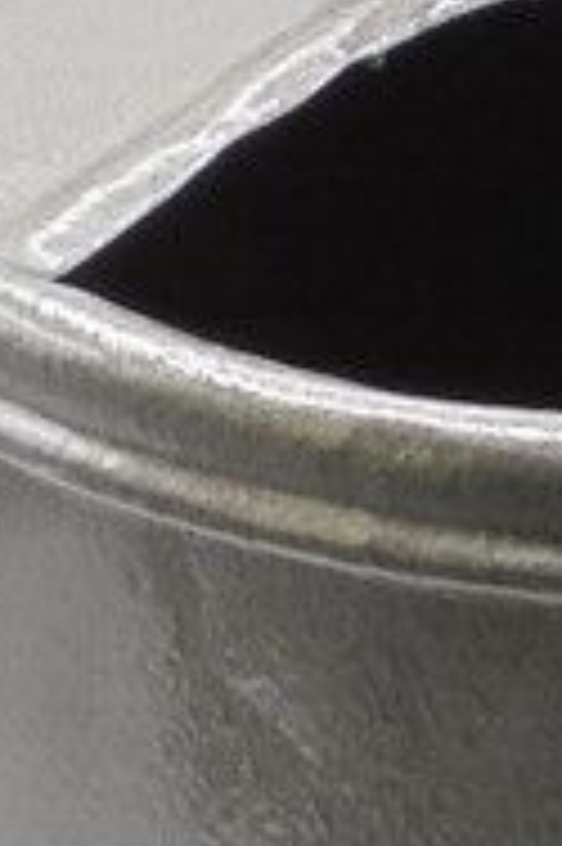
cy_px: 720
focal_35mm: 279
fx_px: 6545
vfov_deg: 7.4
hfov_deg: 4.9
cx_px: 659
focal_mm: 10.1
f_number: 5.2
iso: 100
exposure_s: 1/30
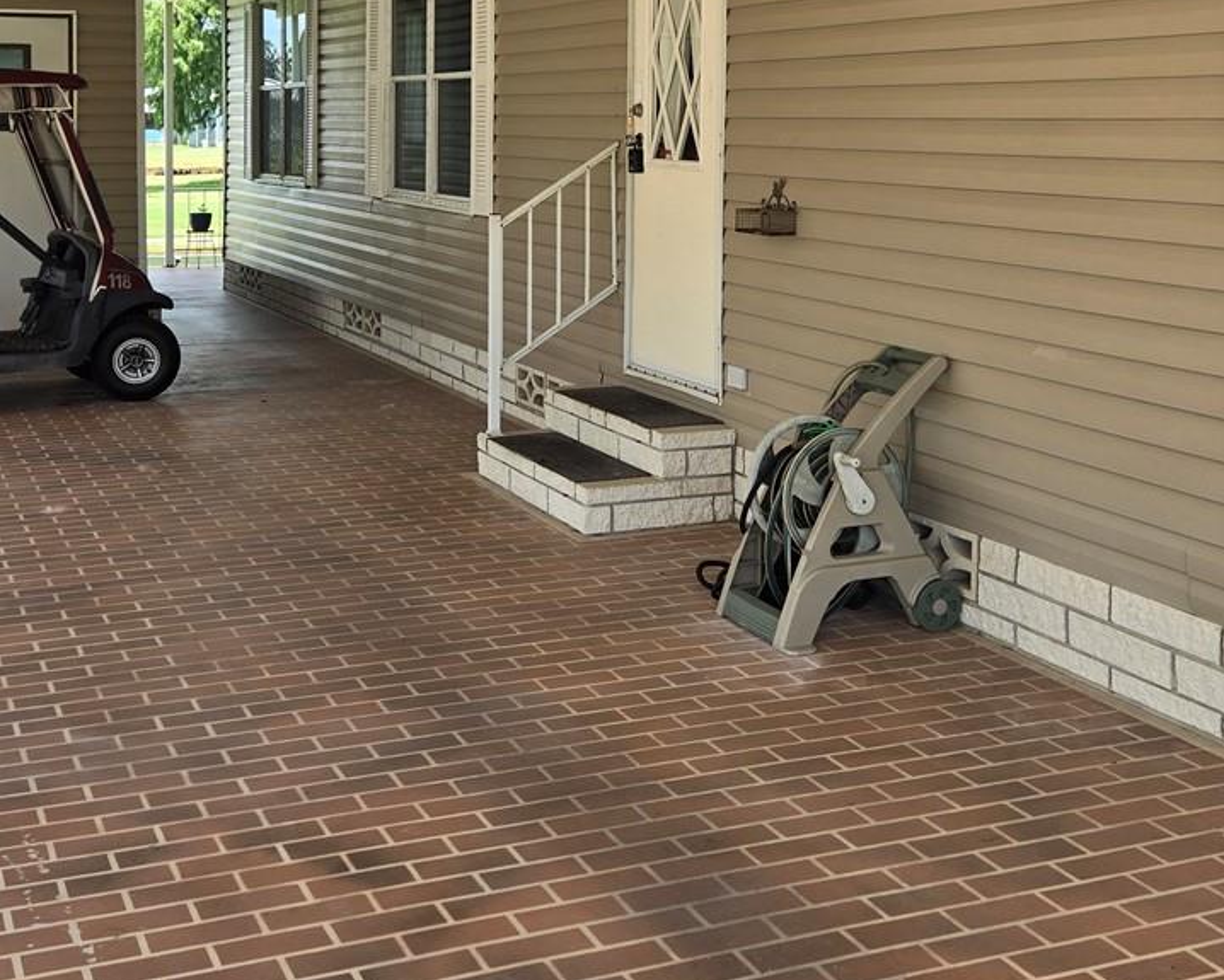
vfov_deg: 29.4
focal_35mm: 50
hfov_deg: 37.3
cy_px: 160
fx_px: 1812
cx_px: 598
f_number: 1.8
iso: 25
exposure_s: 1/542
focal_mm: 5.4
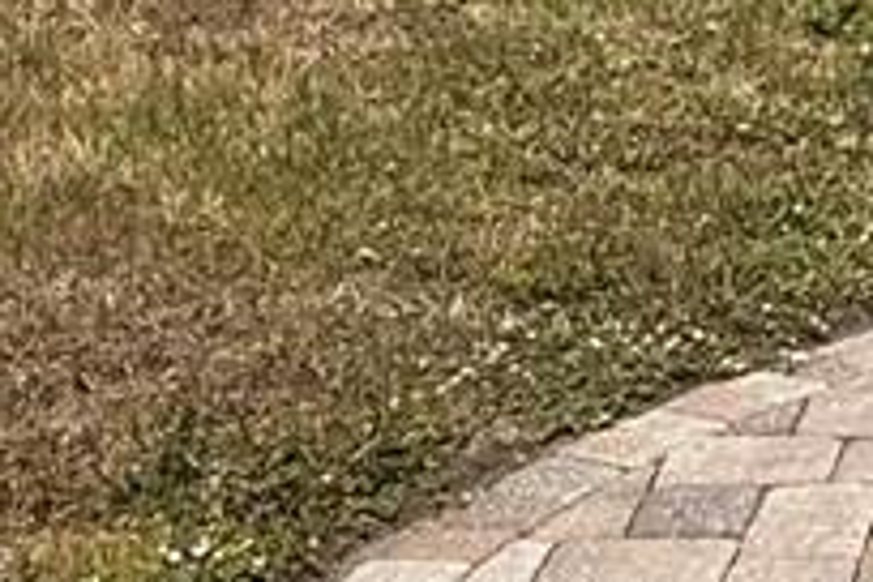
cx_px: 1357
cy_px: -449
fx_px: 2764
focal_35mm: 114
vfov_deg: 11.2
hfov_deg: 16.2
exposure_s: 1/4149
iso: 50
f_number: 2.2
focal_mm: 2.22
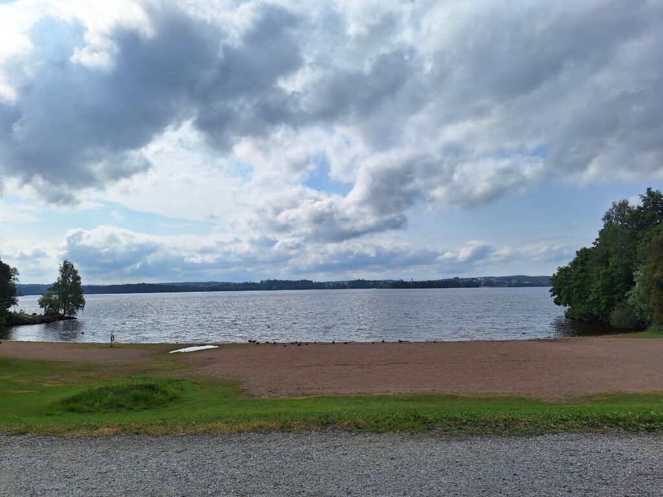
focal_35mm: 23
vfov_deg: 58.9
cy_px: 248
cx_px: 332
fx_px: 441
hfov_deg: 73.9
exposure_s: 1/10000
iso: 40
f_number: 1.8
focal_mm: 5.54
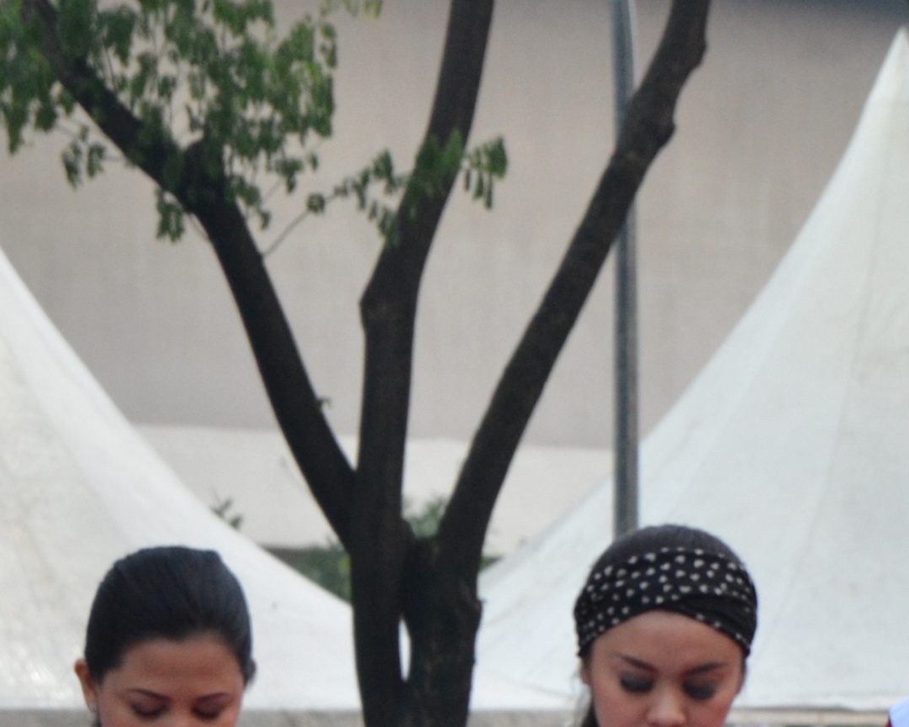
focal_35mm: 515
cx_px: 1061
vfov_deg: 3.0
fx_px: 13846
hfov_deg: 3.8
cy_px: 484
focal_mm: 105
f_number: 5.6
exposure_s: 1/30
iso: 900
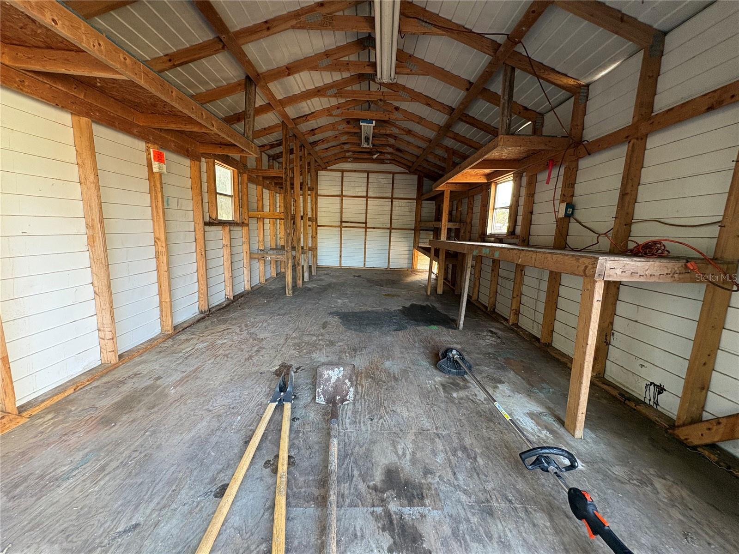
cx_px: 370
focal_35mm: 14
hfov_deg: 102.1
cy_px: 277
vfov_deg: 85.7
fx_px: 299
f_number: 2.2
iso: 200
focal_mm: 2.22
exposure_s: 1/80
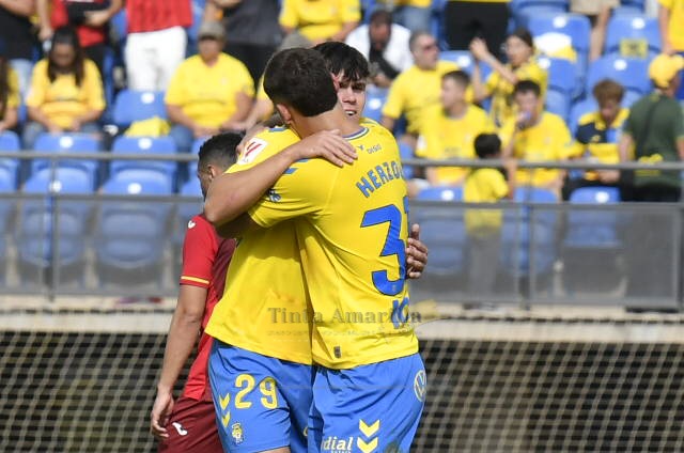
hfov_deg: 10.3
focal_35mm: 200
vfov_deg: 6.8
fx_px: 3792
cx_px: 342
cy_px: 226
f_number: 5
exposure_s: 1/2000
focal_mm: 200
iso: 200
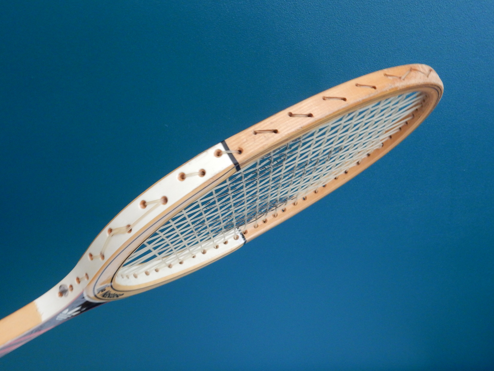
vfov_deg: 39.7
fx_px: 514
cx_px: 247
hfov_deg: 51.4
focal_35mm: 36
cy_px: 186
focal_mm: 6.4
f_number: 4
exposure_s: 1/8
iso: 400
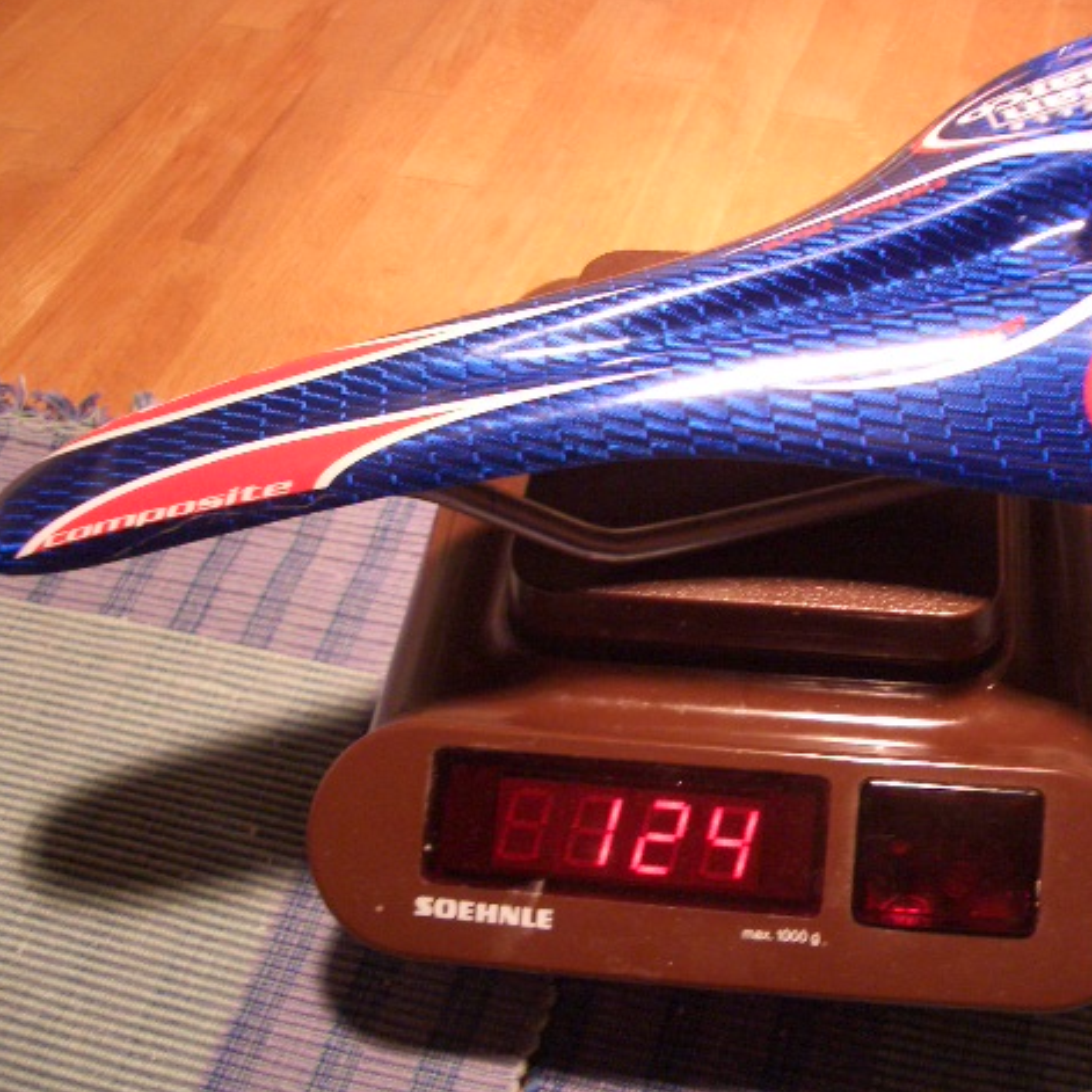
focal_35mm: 42
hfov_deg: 39.6
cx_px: 709
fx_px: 1499
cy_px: 543
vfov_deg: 40.0
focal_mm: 5.8
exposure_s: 1/10
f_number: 2.6
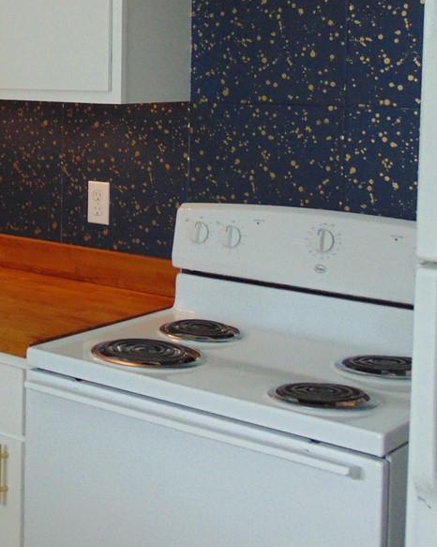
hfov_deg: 21.0
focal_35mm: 67
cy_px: 140
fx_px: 1084
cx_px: -113
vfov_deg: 27.9
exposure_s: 1/30
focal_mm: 4.5
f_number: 3
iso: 250
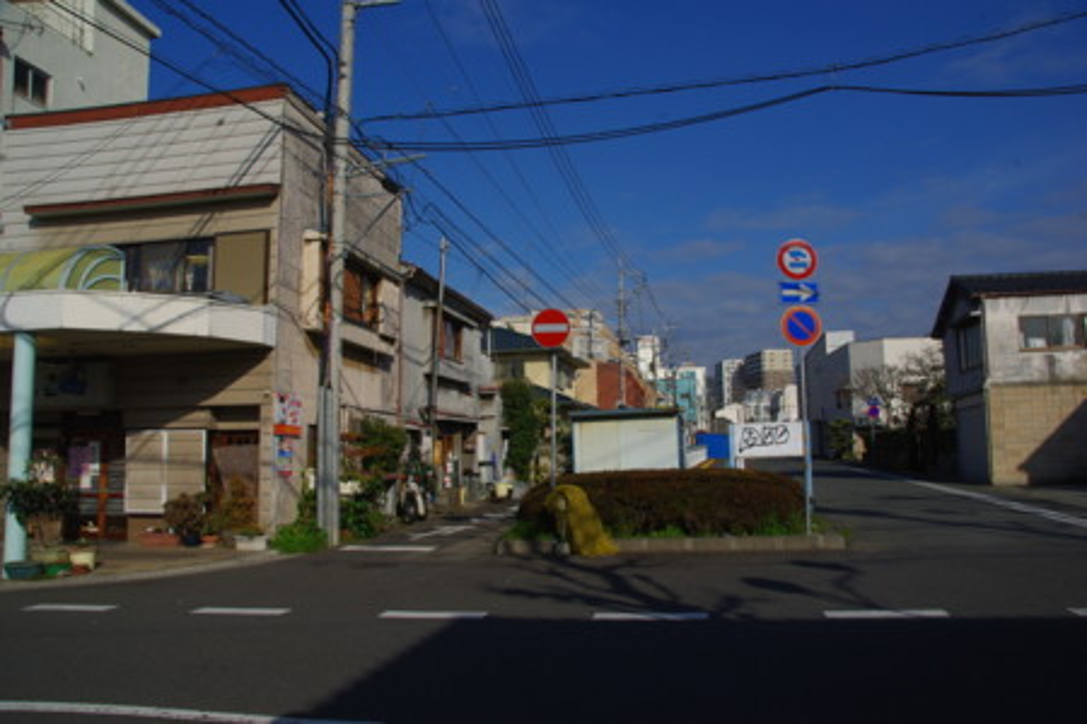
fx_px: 815
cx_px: 544
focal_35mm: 27
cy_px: 362
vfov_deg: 47.9
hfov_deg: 67.4
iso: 100
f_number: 11
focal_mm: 18
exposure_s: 1/250
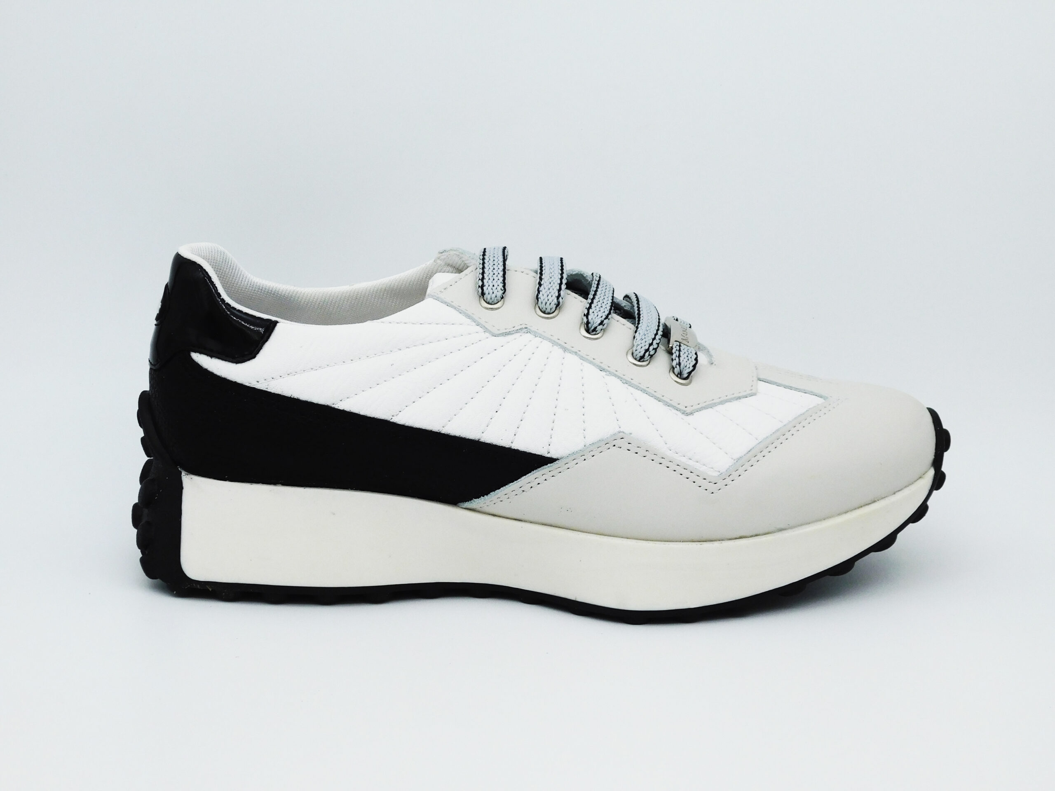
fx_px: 1798
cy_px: 396
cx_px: 528
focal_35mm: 59
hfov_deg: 32.7
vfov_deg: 24.8
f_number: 4
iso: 125
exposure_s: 1/800
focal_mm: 10.4
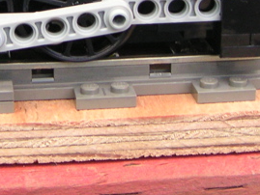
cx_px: 14
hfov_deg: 17.1
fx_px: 849
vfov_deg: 12.8
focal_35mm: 113
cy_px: -31
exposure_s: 1/45
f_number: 2.8
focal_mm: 6
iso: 125
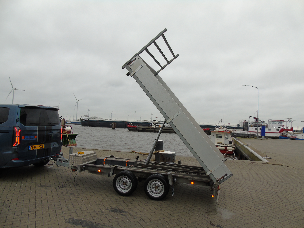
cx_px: 152
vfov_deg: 54.9
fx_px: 220
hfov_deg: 69.4
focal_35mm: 25
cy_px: 114
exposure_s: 1/60
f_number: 3.4
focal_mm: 4.4
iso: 80
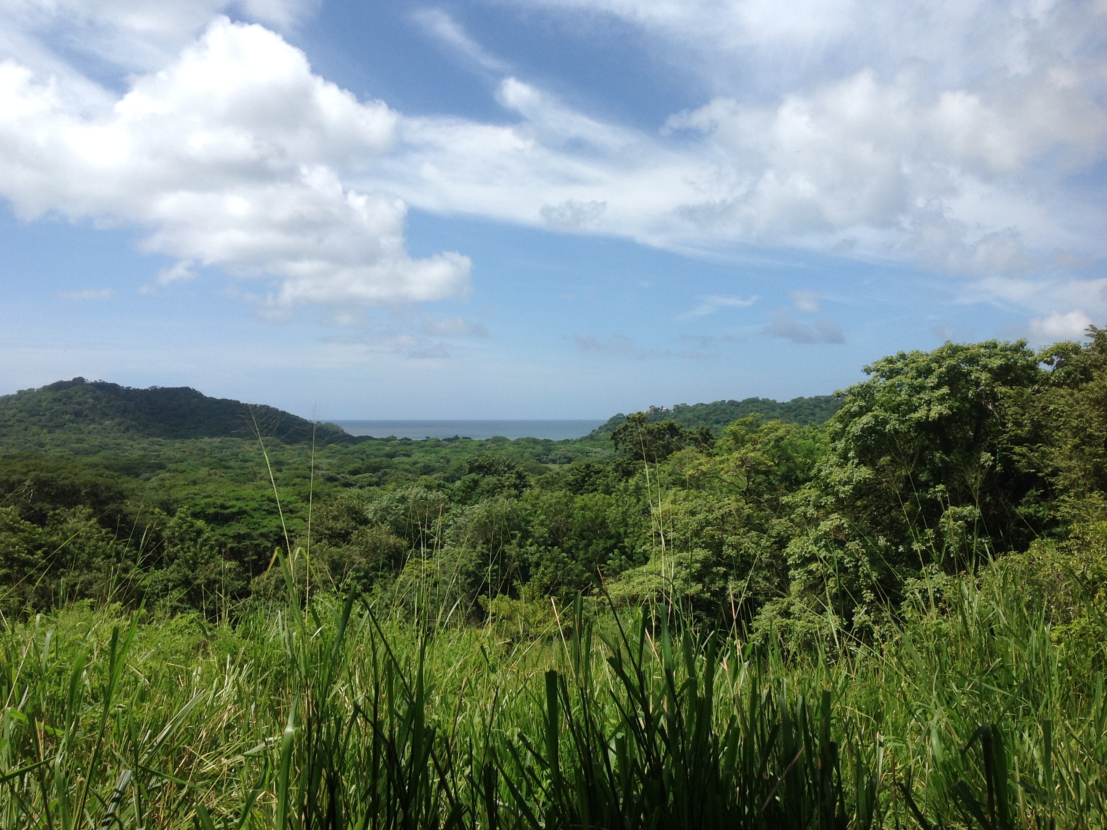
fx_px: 1151
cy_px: 410
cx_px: 541
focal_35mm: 36
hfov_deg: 51.3
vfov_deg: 39.7
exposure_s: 1/2519
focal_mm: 4.28
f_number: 2.4
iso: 50
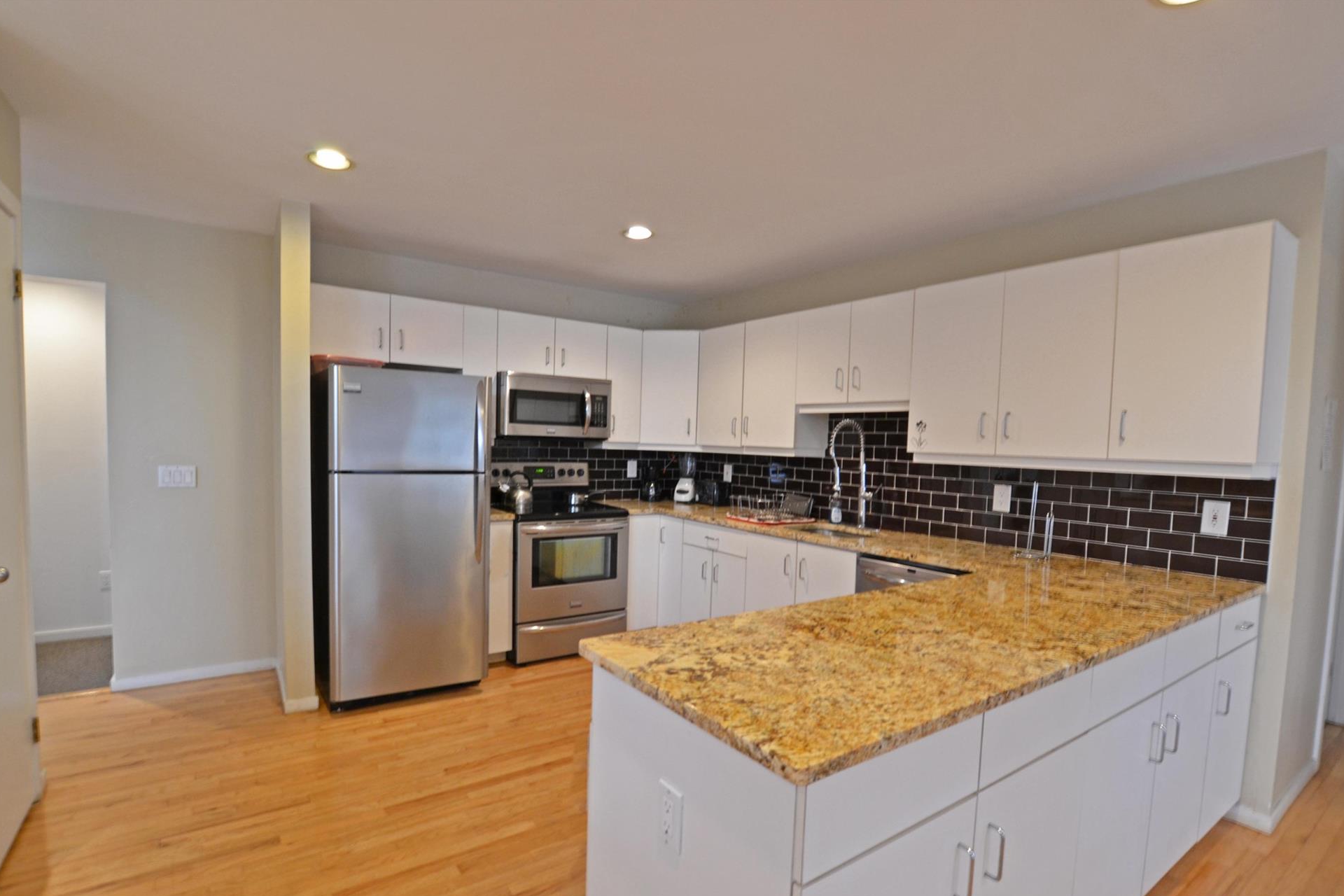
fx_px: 597
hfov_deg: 96.7
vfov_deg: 73.7
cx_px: 663
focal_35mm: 16
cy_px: 476
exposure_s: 1/4
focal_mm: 10
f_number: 7.1
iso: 400
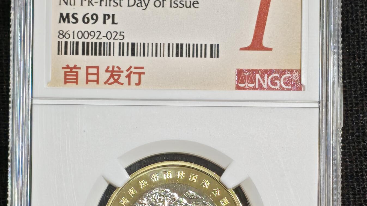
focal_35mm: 175
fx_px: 1703
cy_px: 174
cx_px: 184
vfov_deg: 6.9
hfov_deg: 12.3
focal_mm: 4.94
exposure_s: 1/810
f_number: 1.5
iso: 50
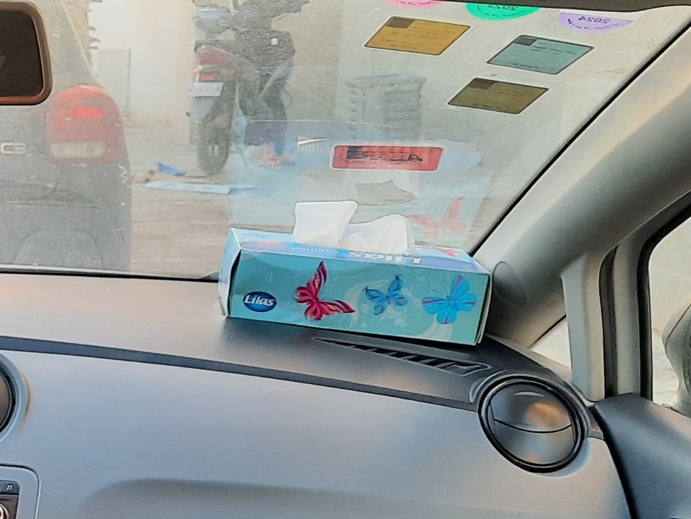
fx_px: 1378
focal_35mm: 69
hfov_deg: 25.6
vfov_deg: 21.1
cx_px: -111
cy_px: 420
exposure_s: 1/60.2
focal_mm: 4.6
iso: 125
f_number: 2
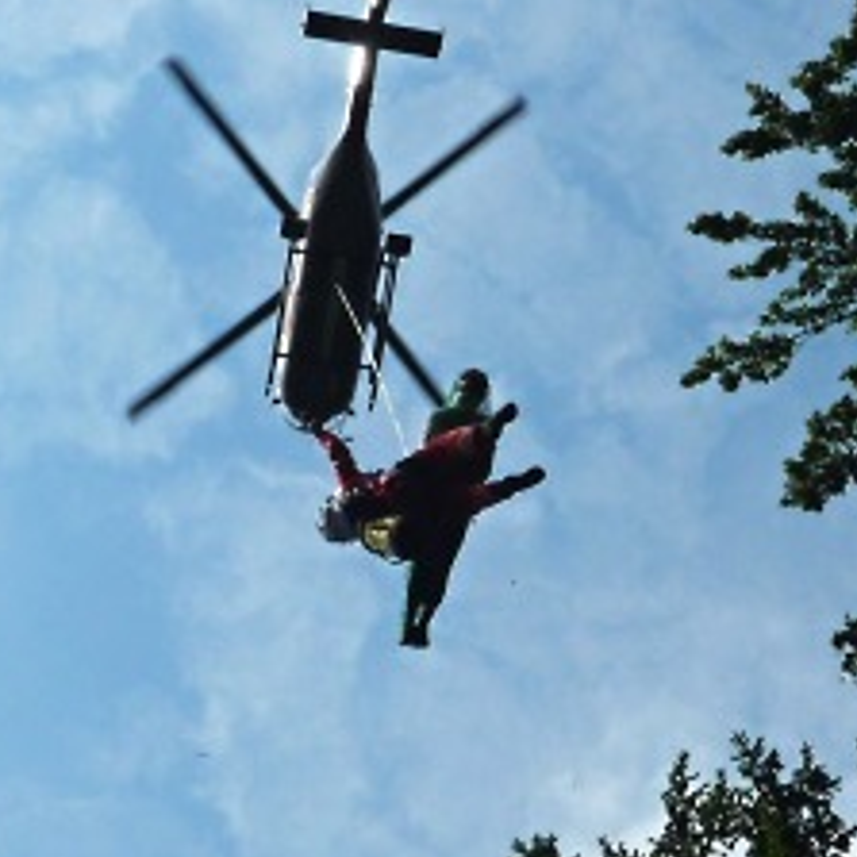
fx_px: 3725
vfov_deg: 13.1
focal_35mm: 133
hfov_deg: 13.1
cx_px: 407
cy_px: 450
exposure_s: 1/640
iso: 100
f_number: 7.1
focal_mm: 8.3
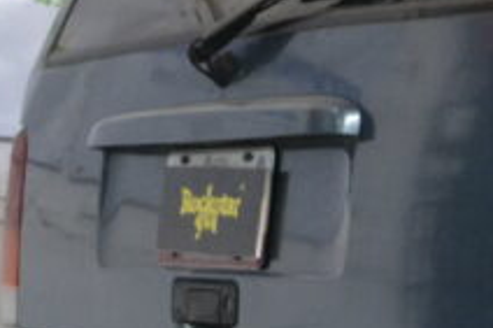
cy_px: 280
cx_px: 977
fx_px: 1984
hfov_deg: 12.5
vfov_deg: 9.4
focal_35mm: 145
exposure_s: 1/60
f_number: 3.8
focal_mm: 20
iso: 1600
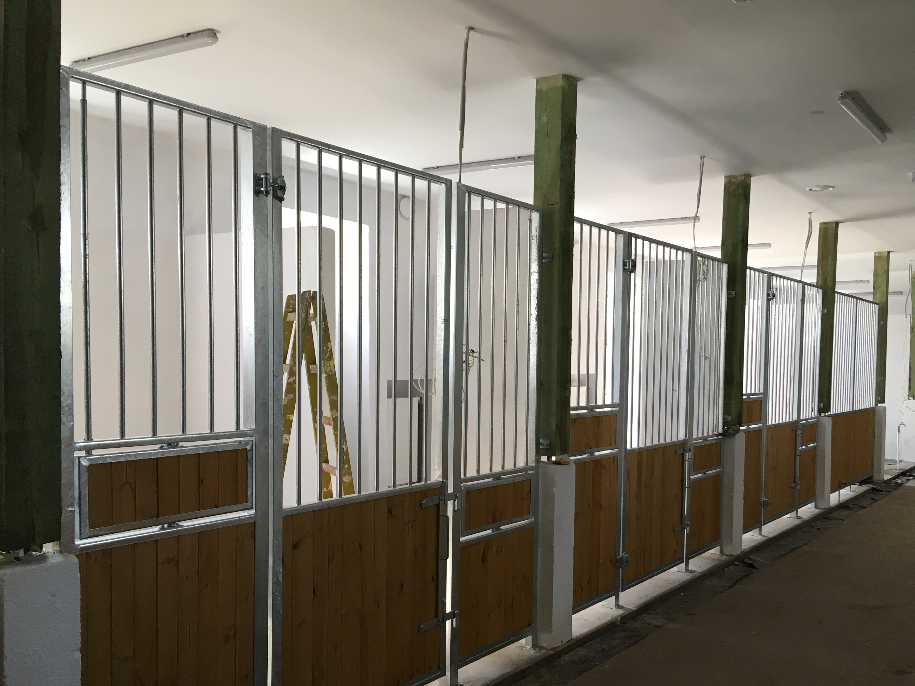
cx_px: 531
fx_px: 899
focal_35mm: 34
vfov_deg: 41.7
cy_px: 400
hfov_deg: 53.7
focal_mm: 4.15
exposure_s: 1/33
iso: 32
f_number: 2.2
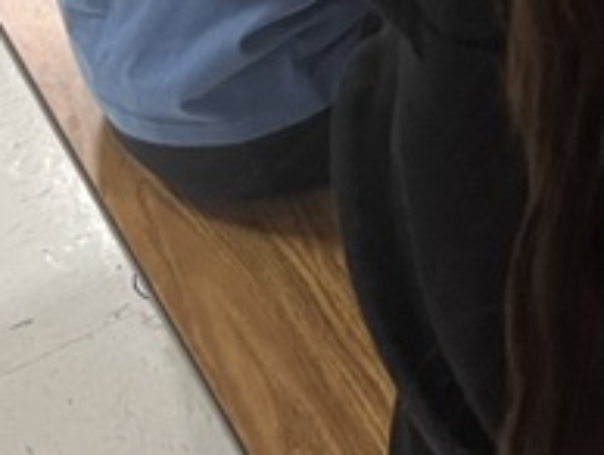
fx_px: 2393
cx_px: 937
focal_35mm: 137
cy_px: -558
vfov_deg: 9.8
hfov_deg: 13.5
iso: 160
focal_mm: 5.1
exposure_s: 1/60
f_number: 1.6
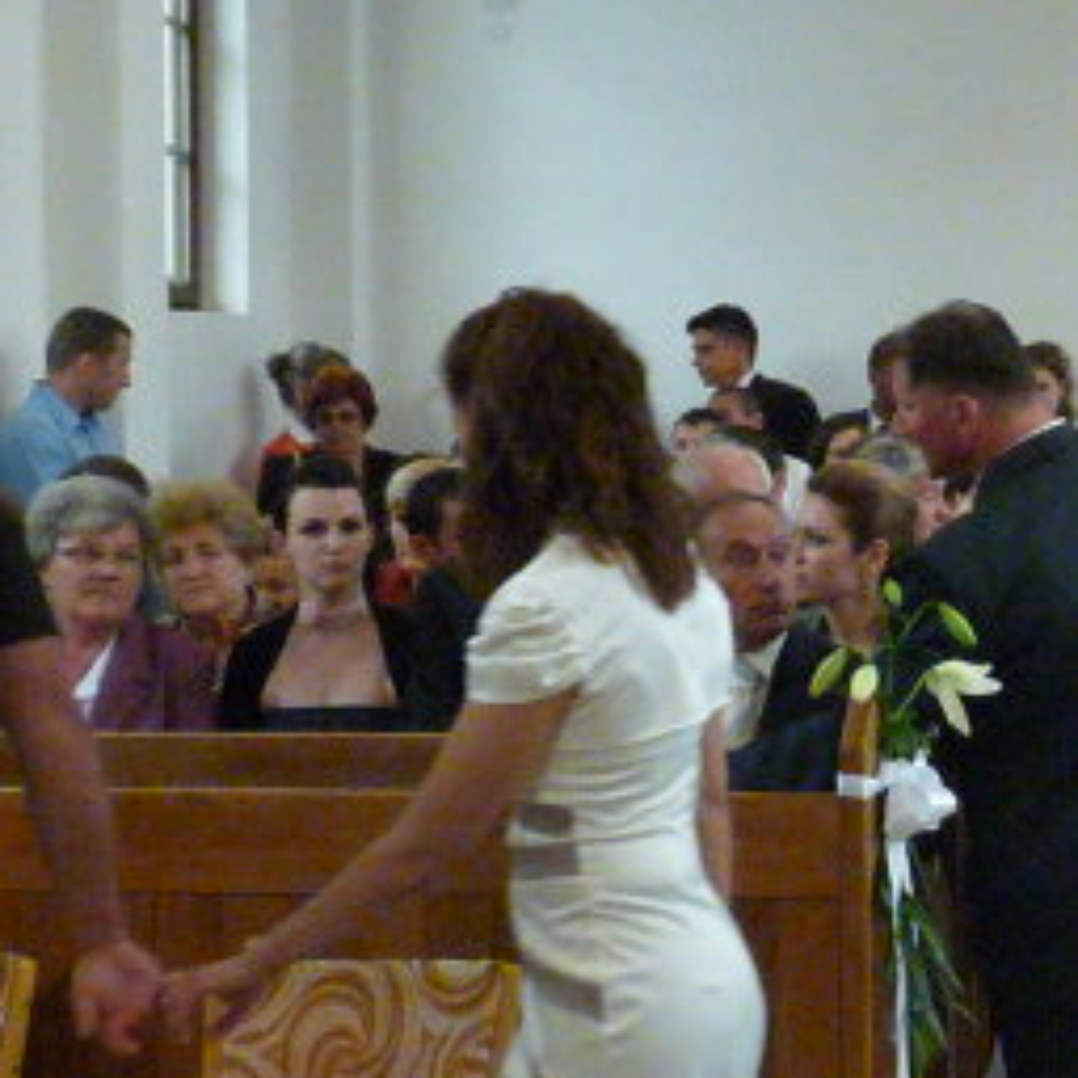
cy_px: 602
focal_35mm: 106
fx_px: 3735
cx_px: 1335
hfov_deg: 15.7
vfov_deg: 16.4
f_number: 2.8
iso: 640
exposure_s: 1/60
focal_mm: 4.8
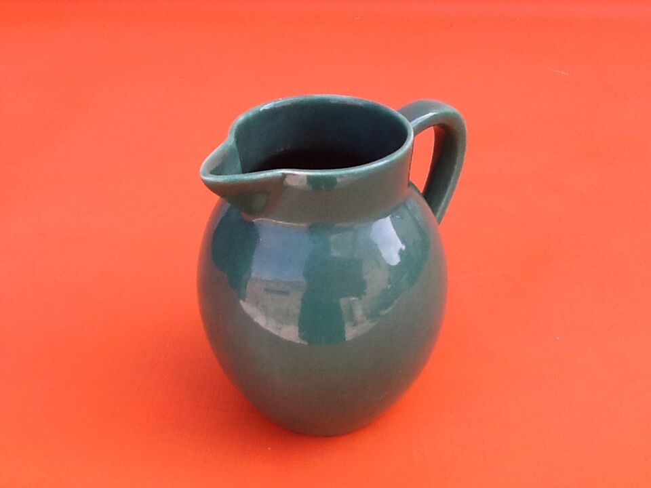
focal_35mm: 44
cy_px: 244
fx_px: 827
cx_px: 326
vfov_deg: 32.9
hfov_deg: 42.9
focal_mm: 2.03
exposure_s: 1/248
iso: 40
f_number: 2.4
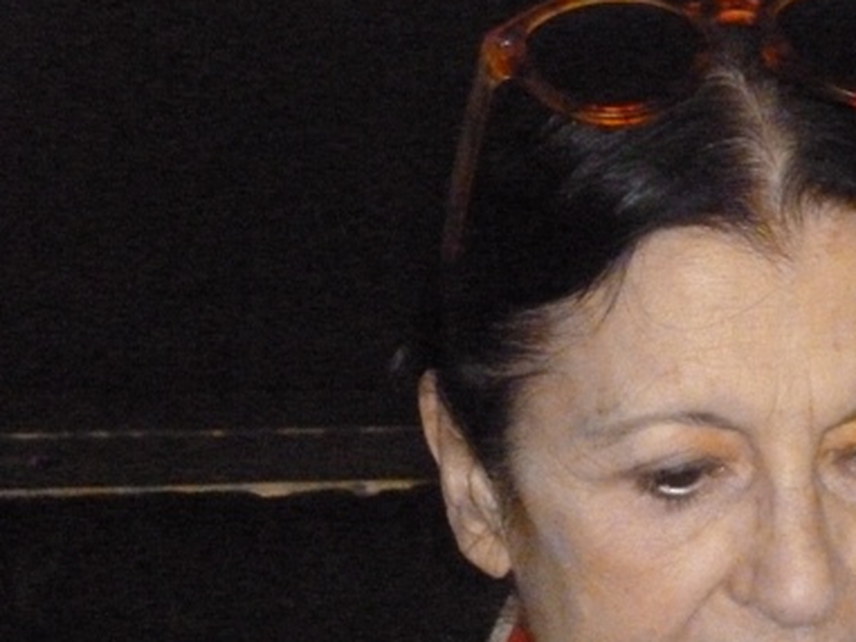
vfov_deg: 6.3
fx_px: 5813
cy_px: 510
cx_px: 773
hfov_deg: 8.4
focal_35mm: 235
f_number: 6.5
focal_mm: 20
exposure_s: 1/60
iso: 1600
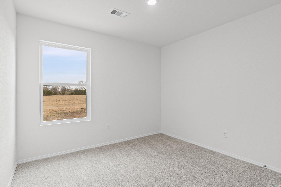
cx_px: 140
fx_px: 140
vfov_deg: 67.4
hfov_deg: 90.0
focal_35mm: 18
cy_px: 94
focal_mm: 12
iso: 250
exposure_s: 1/6
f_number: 9
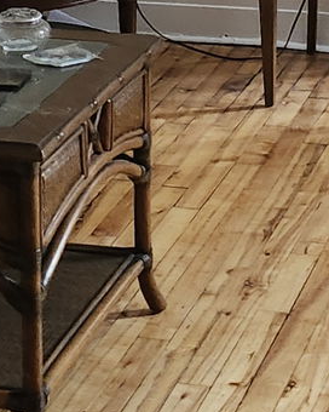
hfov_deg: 10.9
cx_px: 233
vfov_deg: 13.2
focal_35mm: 141
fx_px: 1716
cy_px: -104
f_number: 1.8
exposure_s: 1/120
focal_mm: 5.54
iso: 640
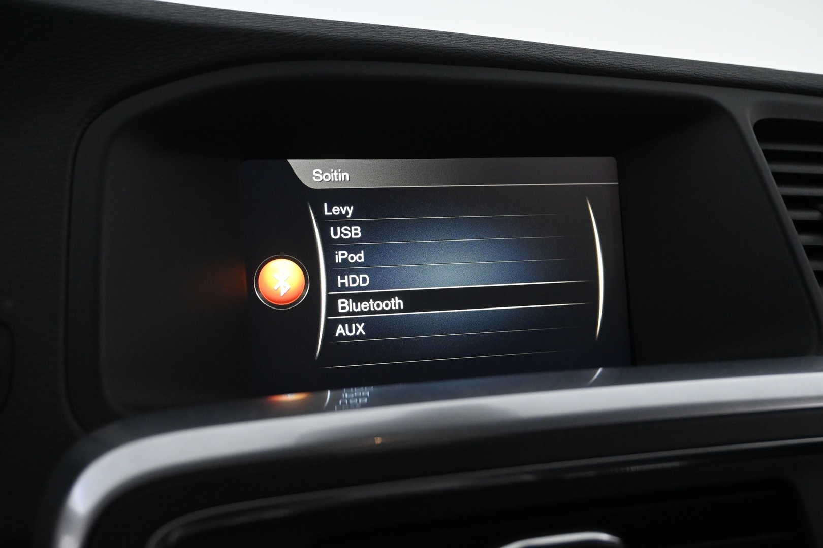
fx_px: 754
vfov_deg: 40.0
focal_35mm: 33
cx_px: 412
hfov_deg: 57.2
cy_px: 274
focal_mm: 22
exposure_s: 1/60
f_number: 4
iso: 2500
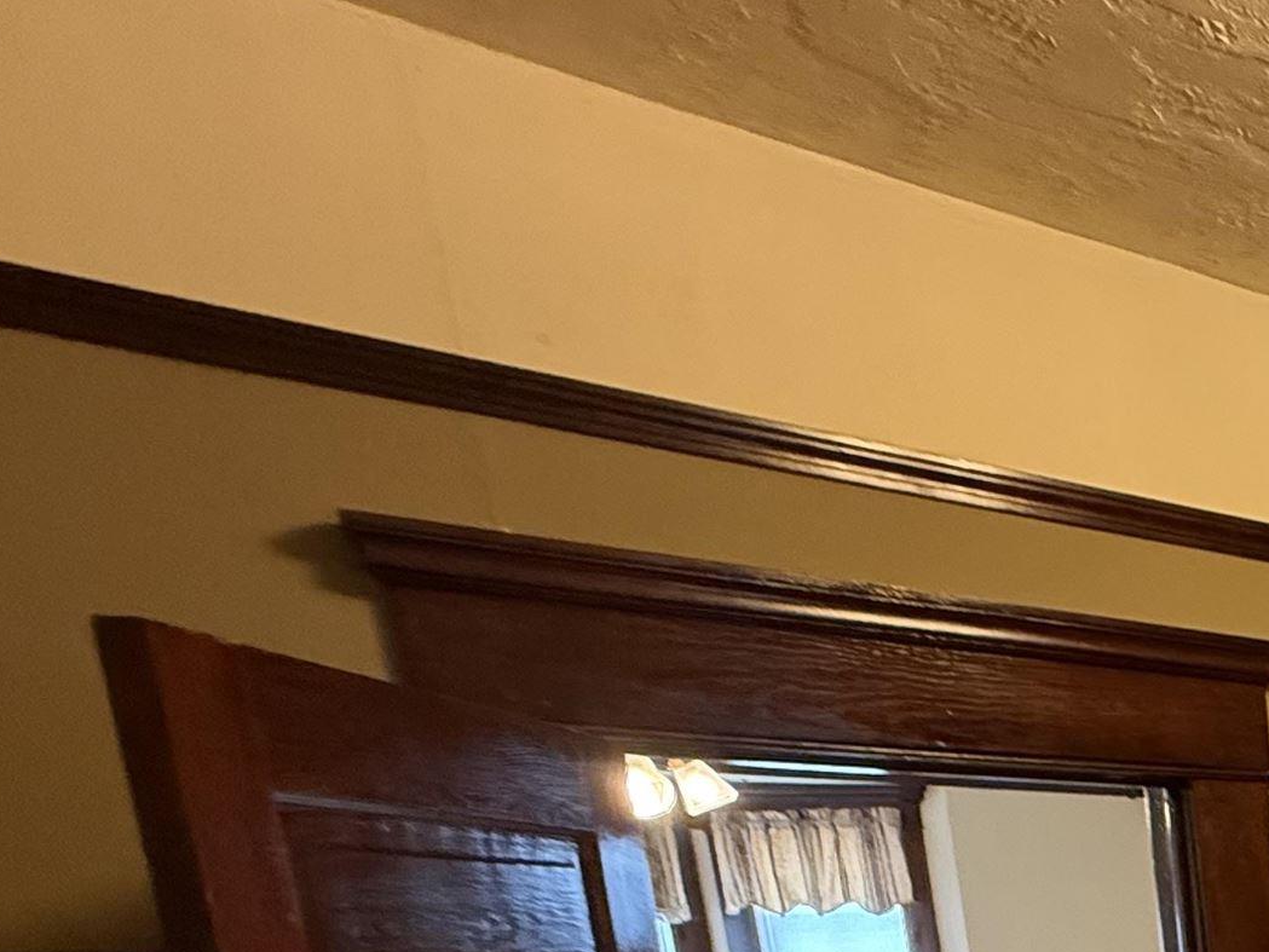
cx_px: 1840
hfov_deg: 30.0
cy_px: 1248
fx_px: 1503
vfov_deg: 28.6
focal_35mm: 41
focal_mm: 2.22
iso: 400
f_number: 2.2
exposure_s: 1/60
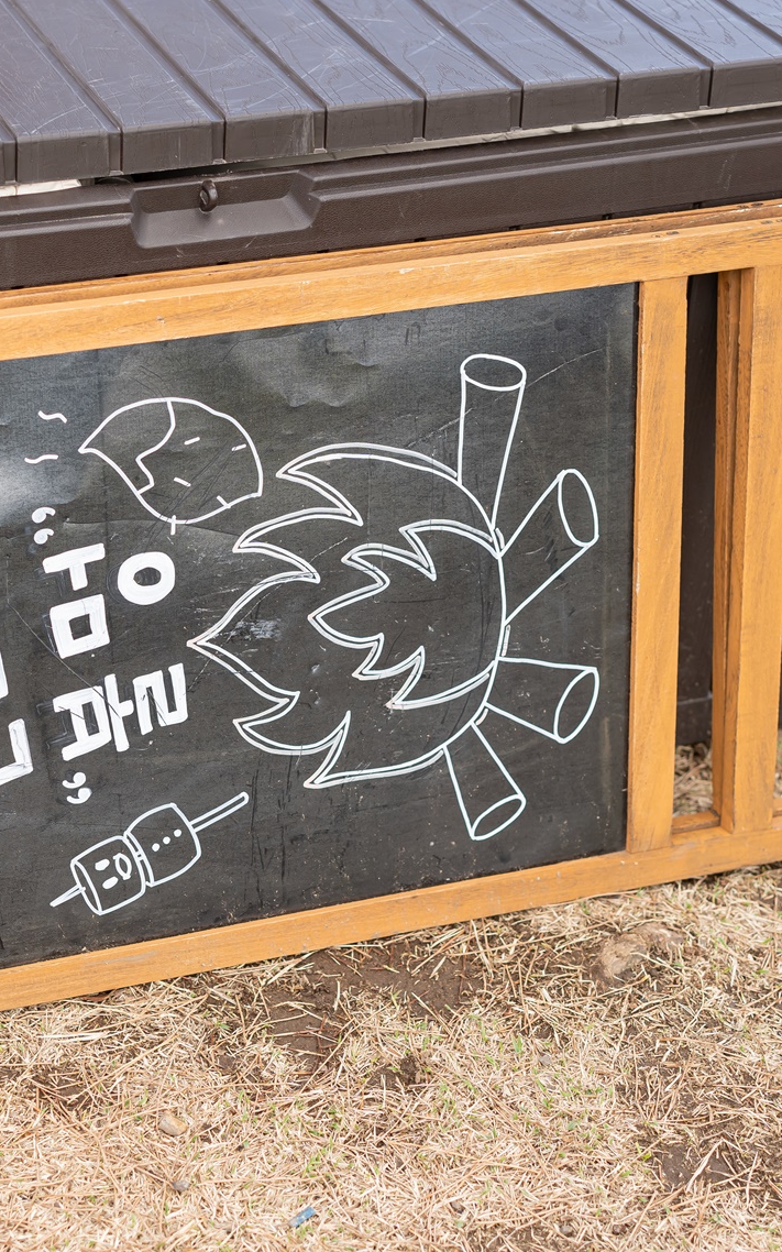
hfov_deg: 15.1
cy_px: 640
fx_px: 2933
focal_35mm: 86
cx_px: 216
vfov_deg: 24.1
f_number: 2.2
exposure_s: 1/800
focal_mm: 50
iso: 100
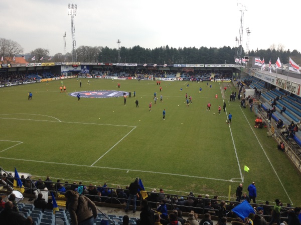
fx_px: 304
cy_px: 112
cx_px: 150
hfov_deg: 52.6
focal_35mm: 35
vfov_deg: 40.7
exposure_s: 1/161
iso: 50
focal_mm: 4.28
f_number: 2.4
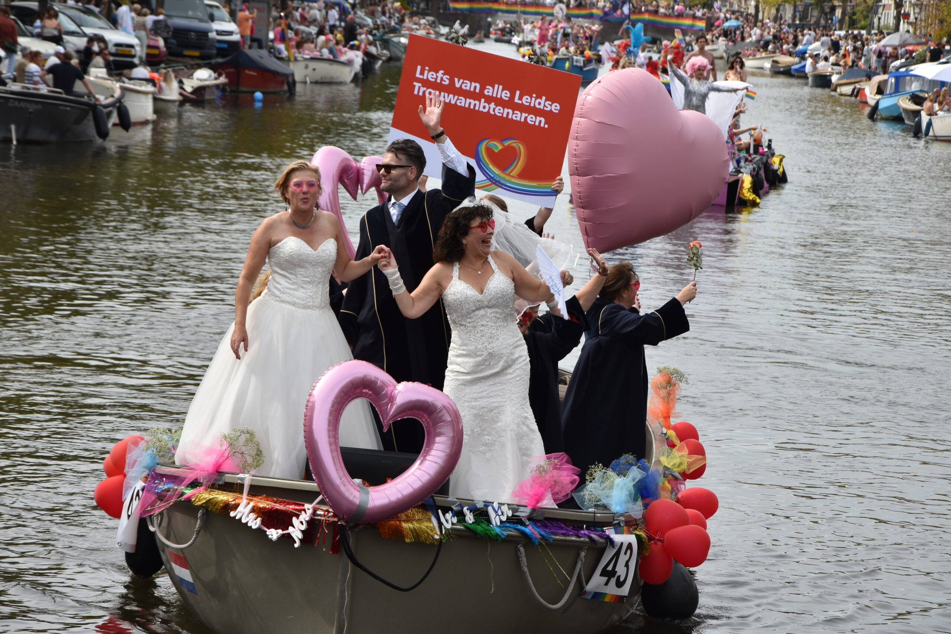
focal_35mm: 147
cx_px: 476
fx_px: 3883
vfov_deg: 9.3
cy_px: 317
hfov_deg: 14.0
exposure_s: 1/320
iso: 200
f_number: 9
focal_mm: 98
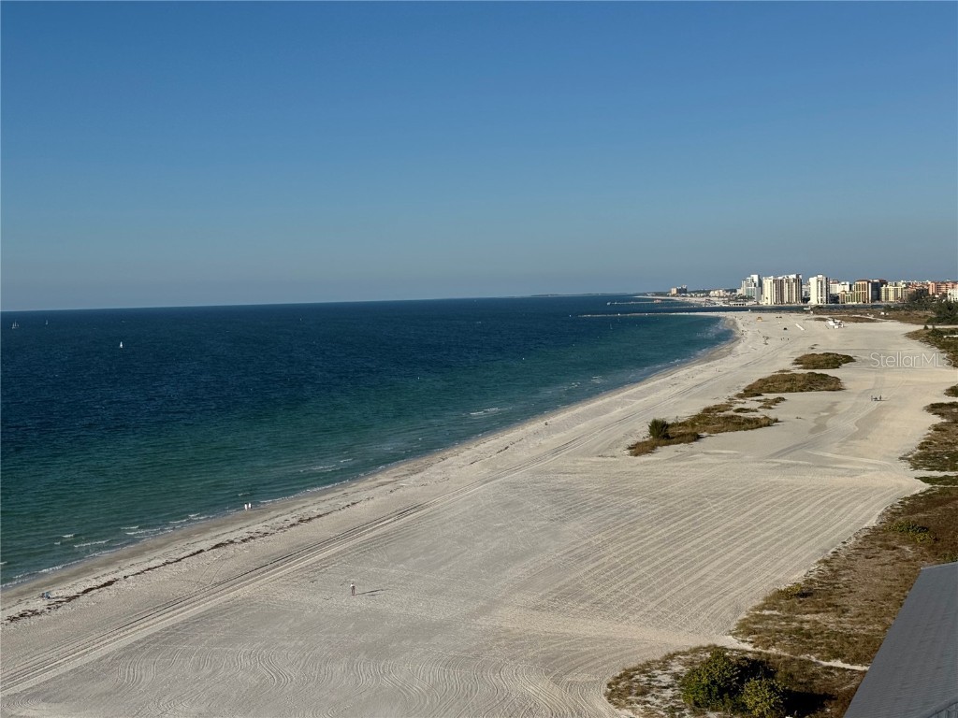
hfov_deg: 39.7
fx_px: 1328
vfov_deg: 30.3
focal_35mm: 48
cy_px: 359
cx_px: 479
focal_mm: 6.76
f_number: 1.78
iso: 64
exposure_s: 1/9009
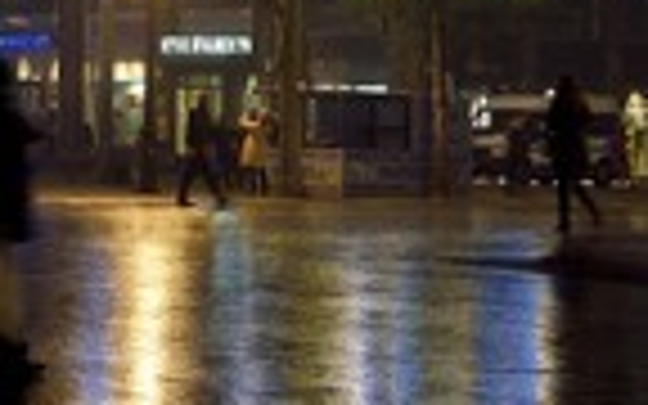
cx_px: -9
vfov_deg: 8.4
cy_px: -86
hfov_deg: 13.3
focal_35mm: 155
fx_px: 2737
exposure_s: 1/13
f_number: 5.6
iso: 400
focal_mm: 52
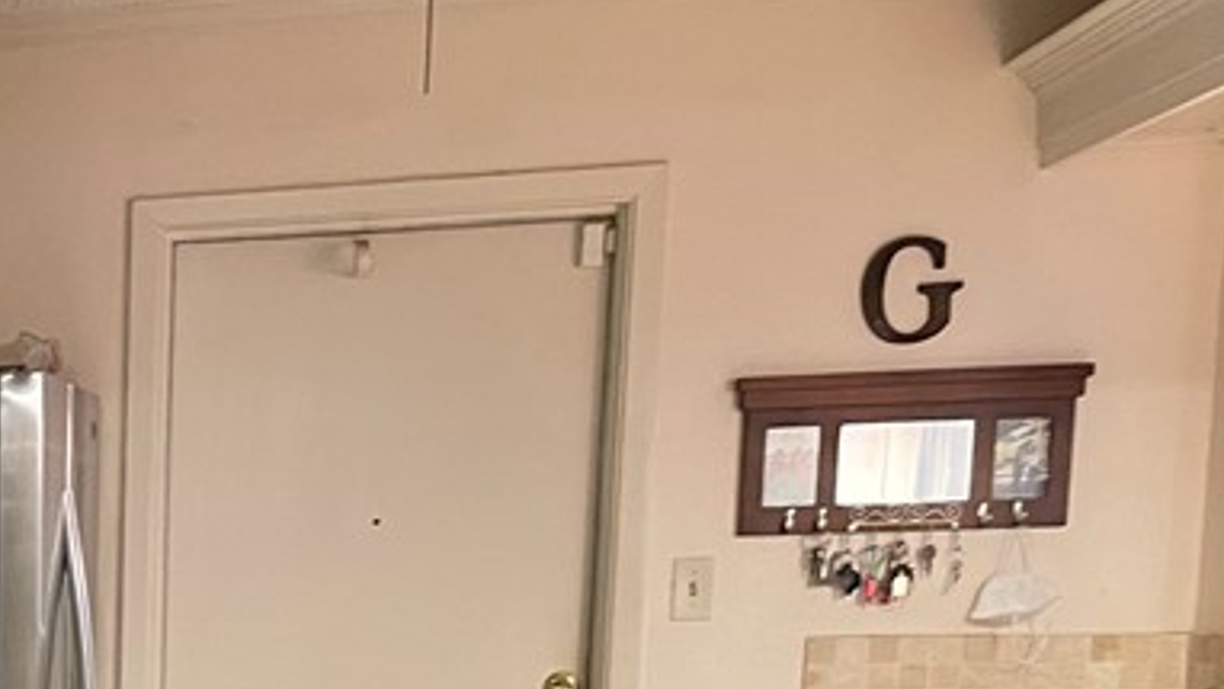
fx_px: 2467
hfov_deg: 24.2
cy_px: 1006
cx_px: -391
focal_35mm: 76
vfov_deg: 14.9
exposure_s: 1/60
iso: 400
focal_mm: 4.2
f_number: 1.6
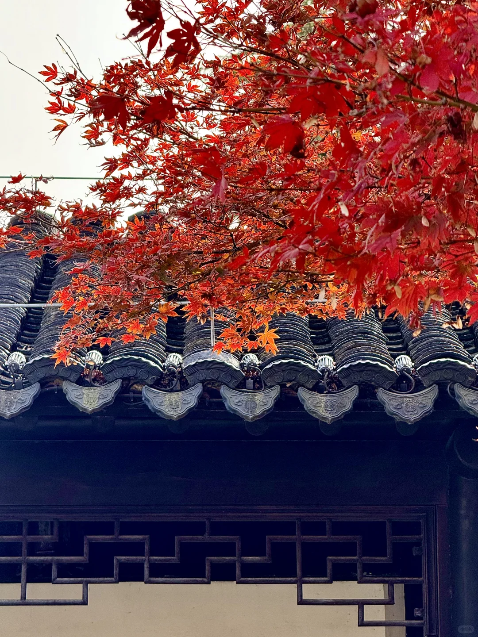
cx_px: 239
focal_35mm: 120
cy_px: 318
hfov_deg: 12.3
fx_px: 2209
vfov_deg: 16.4
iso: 50
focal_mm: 15.66
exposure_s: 1/147
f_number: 2.8
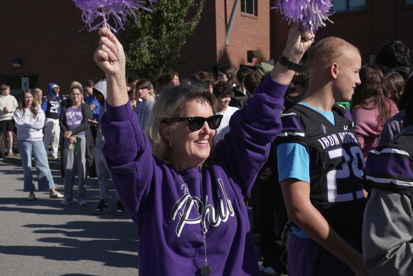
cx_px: 206
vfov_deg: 19.5
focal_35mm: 70
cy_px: 138
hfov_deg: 28.8
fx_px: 803
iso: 320
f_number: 20
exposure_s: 1/250
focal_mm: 70
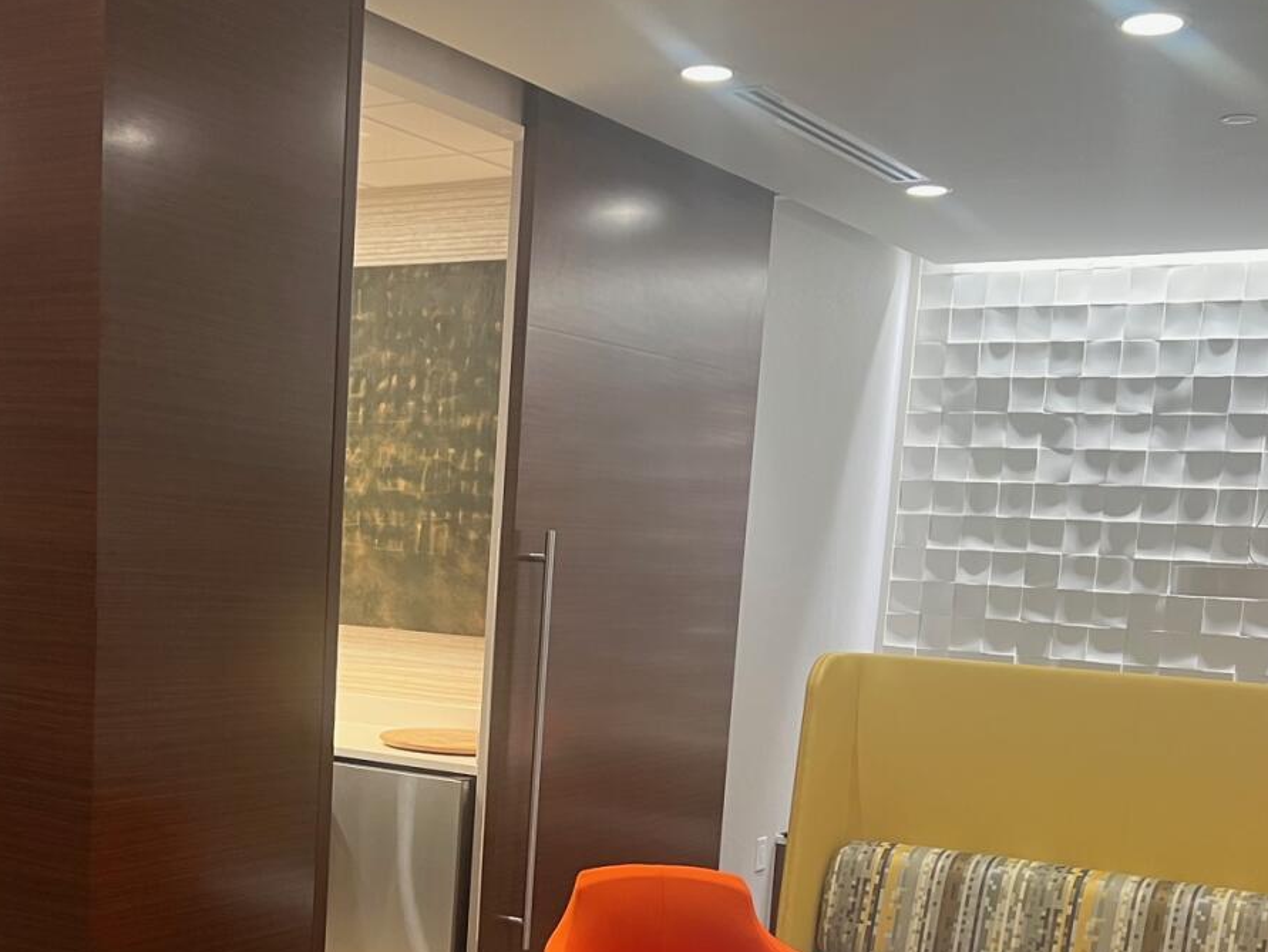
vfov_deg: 28.8
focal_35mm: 49
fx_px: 1796
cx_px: 404
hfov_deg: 38.4
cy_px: 810
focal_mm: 5.7
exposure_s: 1/60
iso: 125
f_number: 1.5
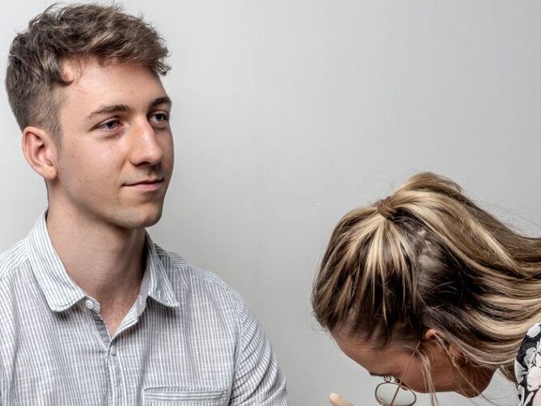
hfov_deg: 24.4
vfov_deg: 17.9
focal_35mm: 80
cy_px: 413
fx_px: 1250
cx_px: 285
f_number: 6.3
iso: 200
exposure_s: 1/50
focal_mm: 26
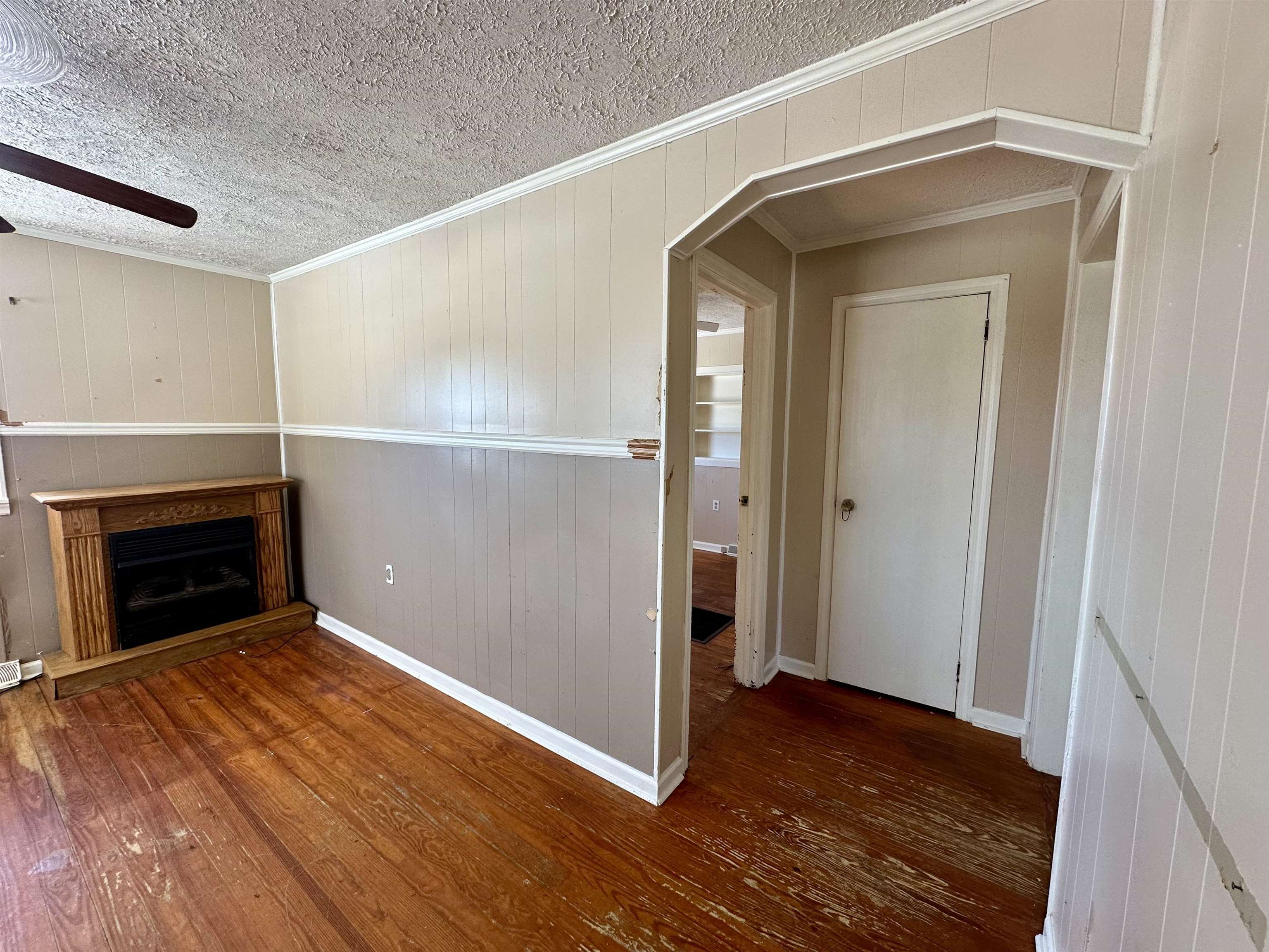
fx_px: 513
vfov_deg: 85.7
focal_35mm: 14
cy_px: 476
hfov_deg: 102.1
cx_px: 634
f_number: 2.2
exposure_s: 1/120
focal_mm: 2.22
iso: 100
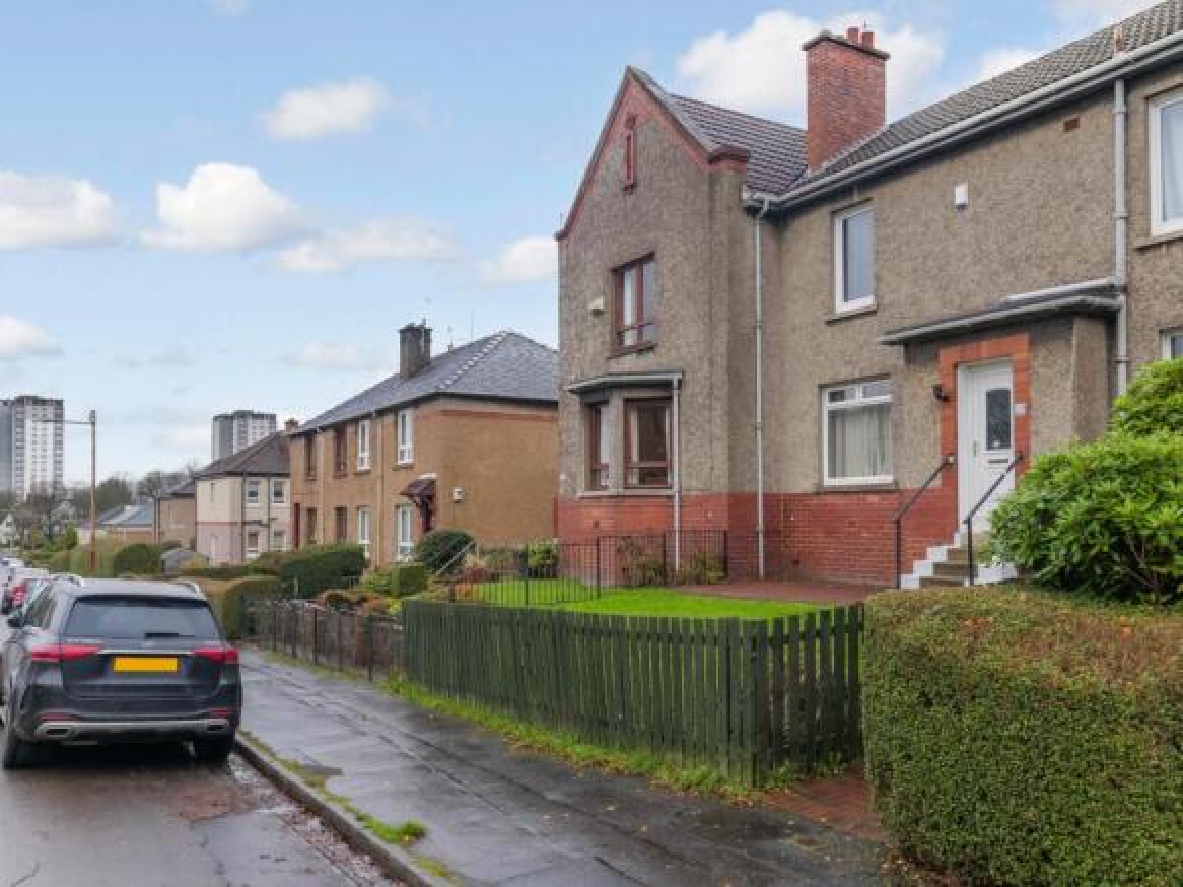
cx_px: 592
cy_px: 444
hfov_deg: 63.5
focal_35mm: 28
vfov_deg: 49.7
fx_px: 957
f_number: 4.5
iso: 200
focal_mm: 14
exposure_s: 1/50
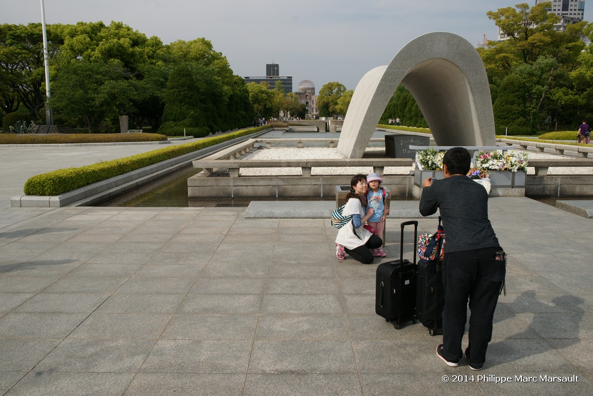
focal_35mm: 30
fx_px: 494
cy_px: 198
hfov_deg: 61.9
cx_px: 296
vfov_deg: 43.6
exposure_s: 1/500
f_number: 11
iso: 400
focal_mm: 30
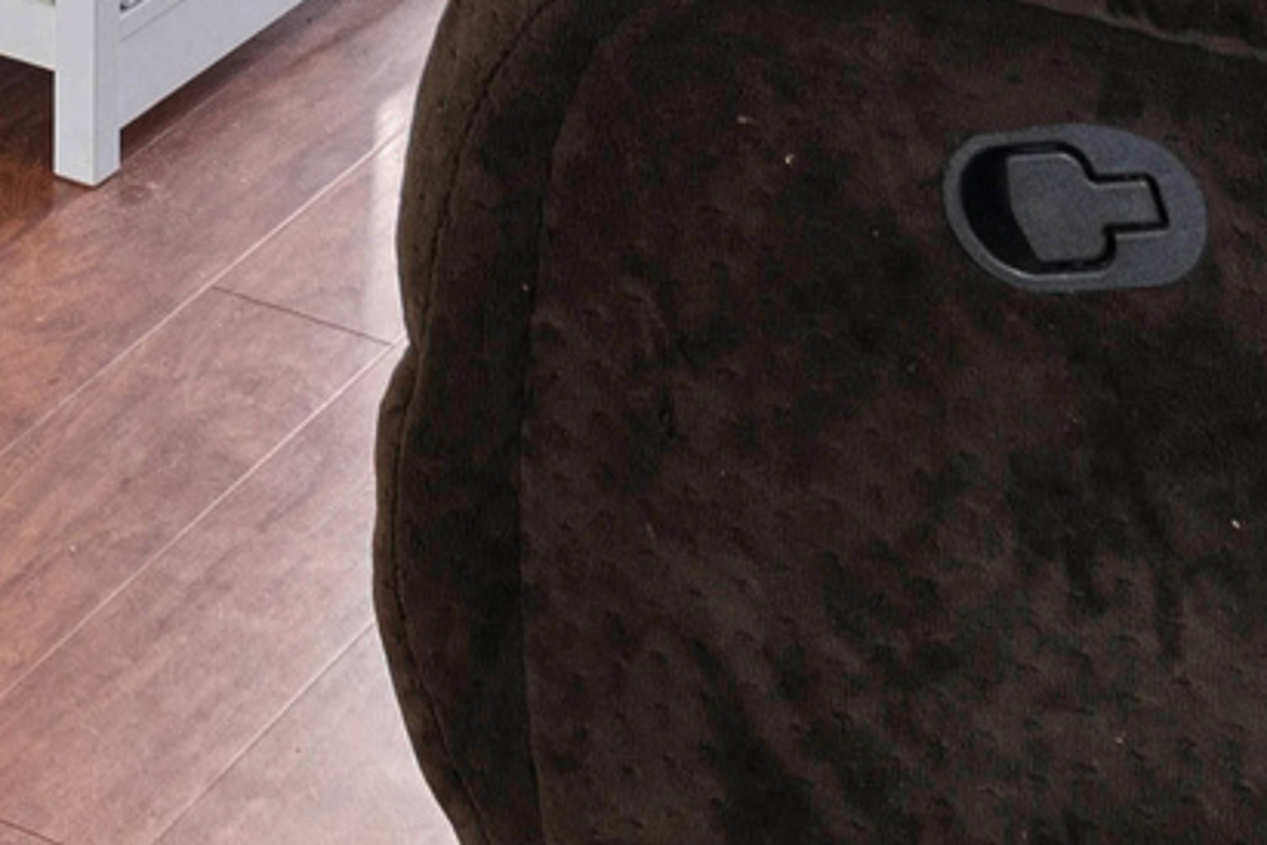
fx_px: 4469
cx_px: -740
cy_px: -1790
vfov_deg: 8.7
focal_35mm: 127
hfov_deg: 14.8
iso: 250
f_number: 8
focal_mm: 17
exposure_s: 1/5
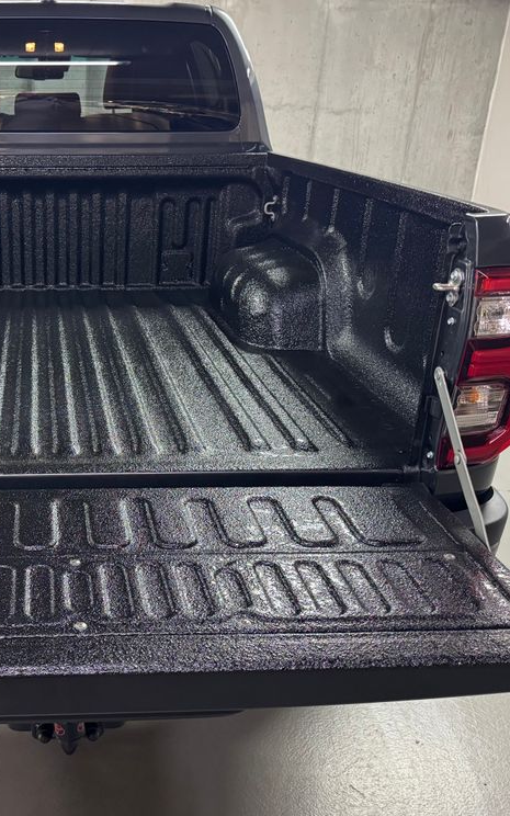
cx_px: 71
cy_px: 404
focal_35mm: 35
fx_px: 778
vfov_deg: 55.3
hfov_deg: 34.6
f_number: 1.78
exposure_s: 1/50
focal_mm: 6.76
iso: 640
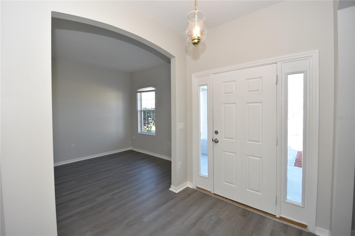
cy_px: 118
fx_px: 148
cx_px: 178
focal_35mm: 15
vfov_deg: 77.3
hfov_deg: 100.4
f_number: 4
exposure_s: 1/60
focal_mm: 10
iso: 200
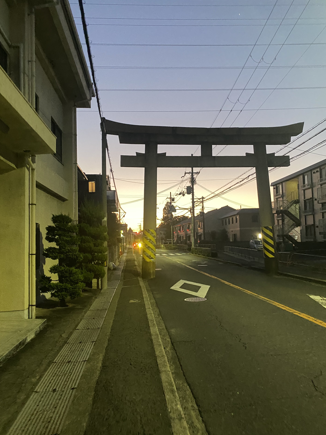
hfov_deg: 49.7
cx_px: 173
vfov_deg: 63.4
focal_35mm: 28
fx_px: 352
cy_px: 220
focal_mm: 4.2
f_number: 1.8
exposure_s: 1/40
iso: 500
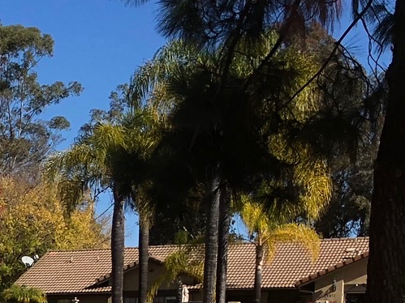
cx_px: -179
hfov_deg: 15.9
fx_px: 1345
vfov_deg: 11.7
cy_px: 574
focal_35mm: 115
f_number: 1.8
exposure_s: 1/2183
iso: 20
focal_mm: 3.99
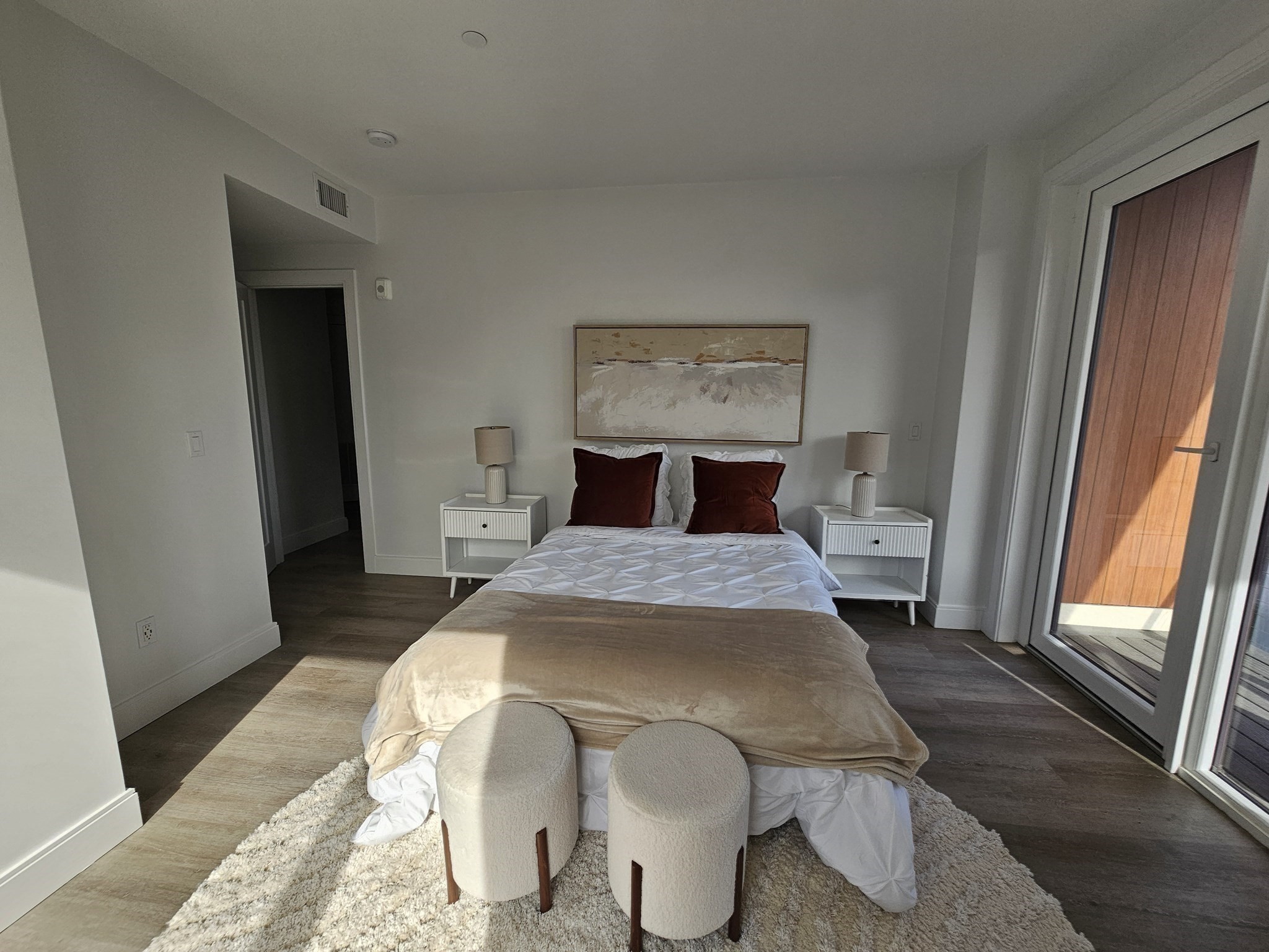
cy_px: 476
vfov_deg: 89.9
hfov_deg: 106.2
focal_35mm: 13
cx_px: 634
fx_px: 477
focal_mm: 2.2
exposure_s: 1/350
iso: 50
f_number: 2.2
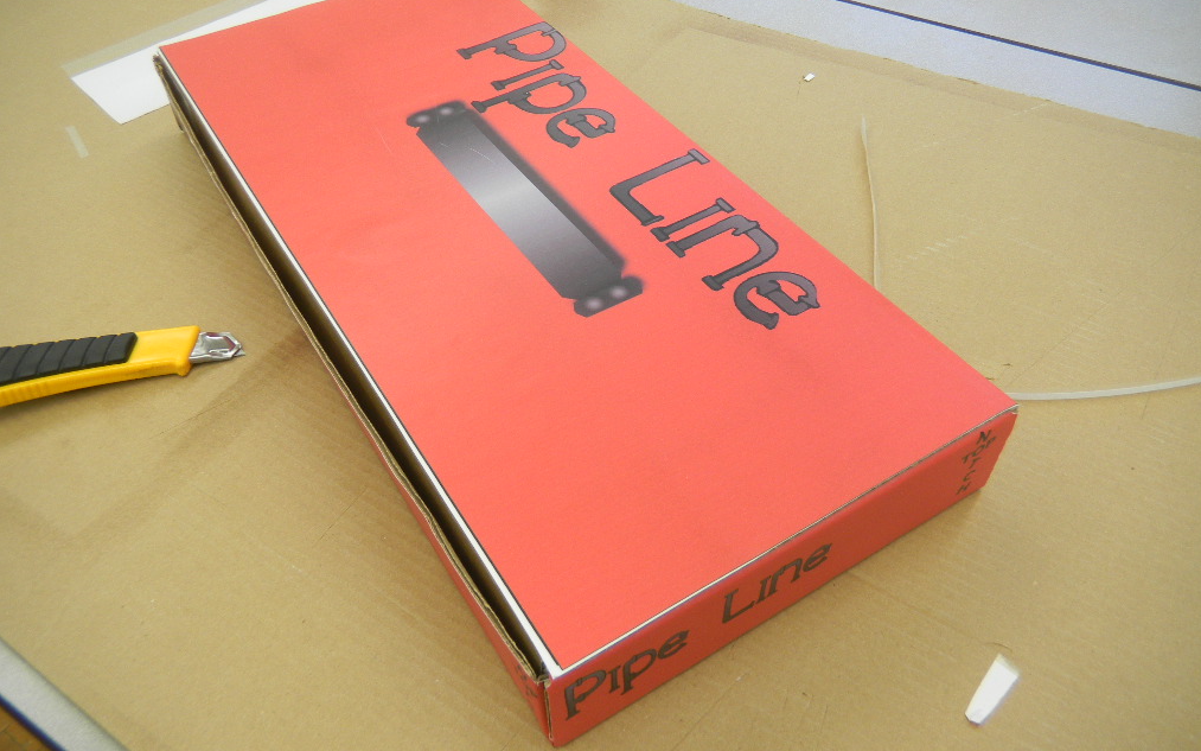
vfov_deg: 41.8
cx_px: 606
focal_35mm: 30
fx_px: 982
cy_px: 371
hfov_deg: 62.9
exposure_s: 1/8.6
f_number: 3.9
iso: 100
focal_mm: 5
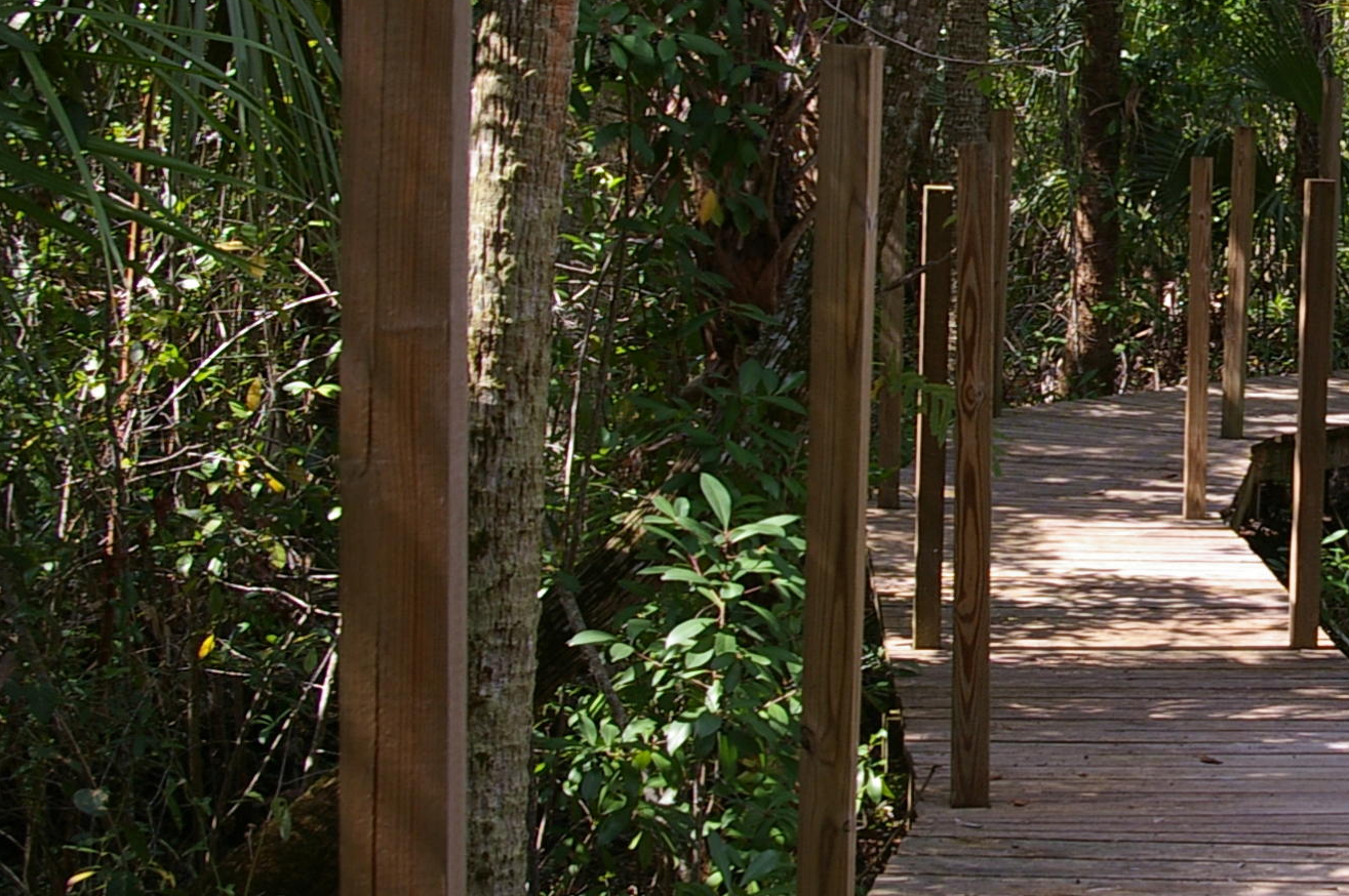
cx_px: 1356
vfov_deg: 15.3
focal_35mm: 89
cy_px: 327
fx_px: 3332
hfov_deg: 22.0
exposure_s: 1/90
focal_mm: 26
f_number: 5.6
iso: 200
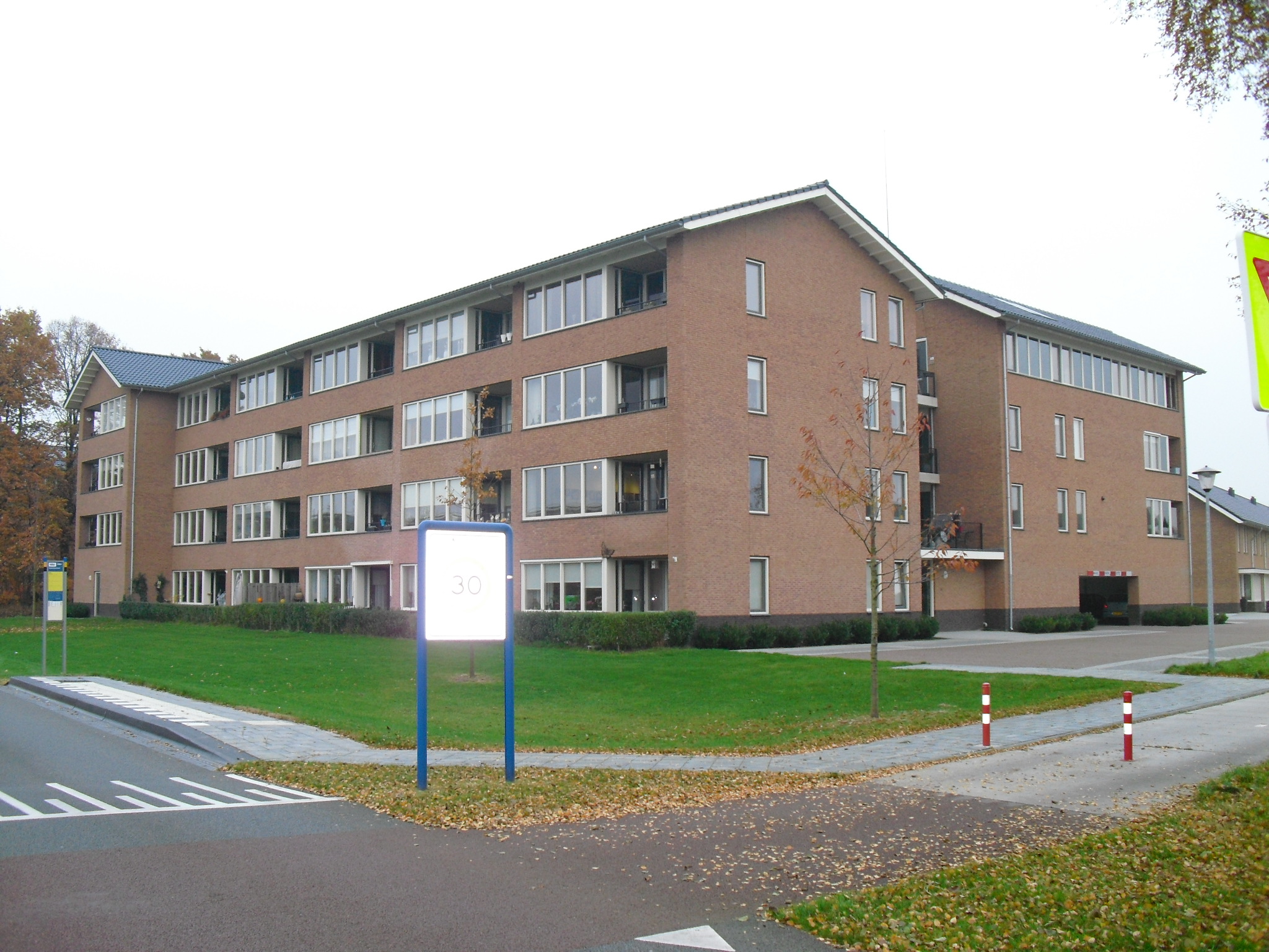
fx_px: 1320
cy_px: 476
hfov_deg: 51.4
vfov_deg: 39.7
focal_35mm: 36
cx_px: 634
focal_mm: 6.3
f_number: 3.1
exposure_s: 1/100
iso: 200
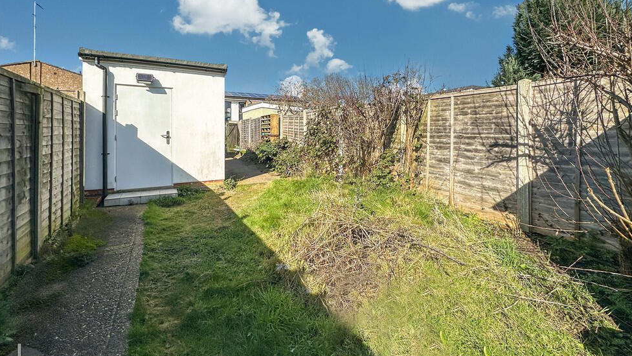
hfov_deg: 99.4
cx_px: 315
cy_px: 168
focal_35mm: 16
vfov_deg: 67.0
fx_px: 268
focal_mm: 2.22
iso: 50
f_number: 2.2
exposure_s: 1/3000
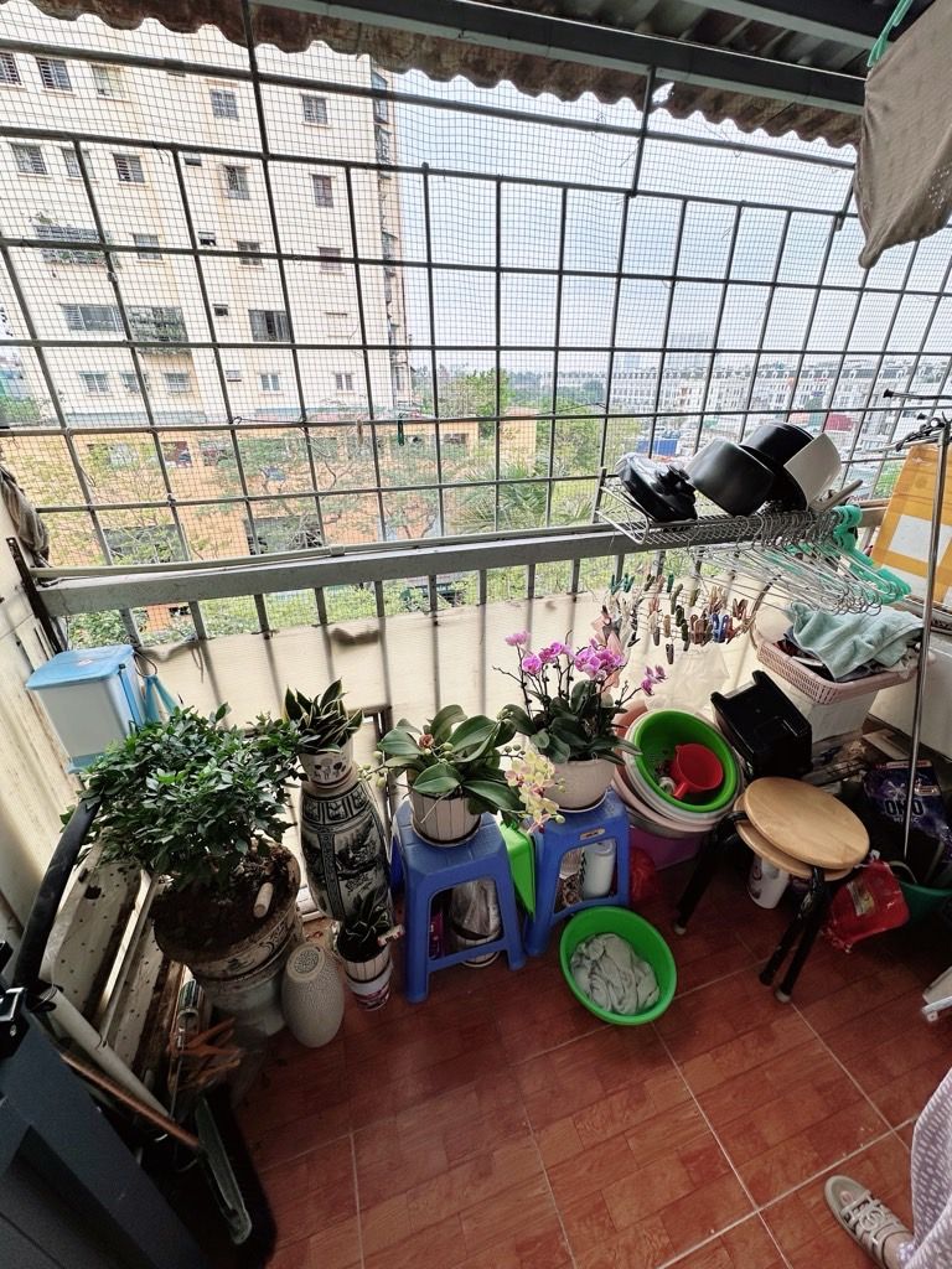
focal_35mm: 14
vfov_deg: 102.1
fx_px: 513
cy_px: 634
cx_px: 476
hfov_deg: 85.7
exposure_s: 1/193
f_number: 2.2
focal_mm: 2.22
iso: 40
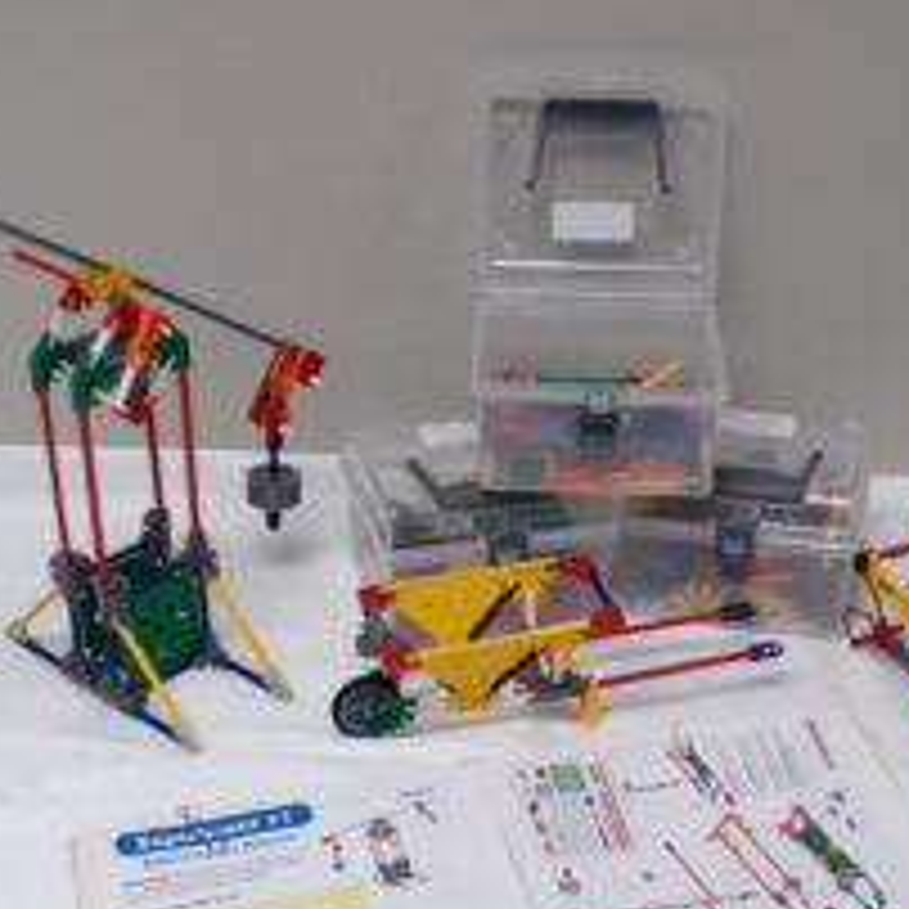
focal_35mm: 64
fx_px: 1901
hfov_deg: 26.8
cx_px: 567
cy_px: 628
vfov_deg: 26.7
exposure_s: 1/25
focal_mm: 6.6
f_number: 3.3
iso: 200
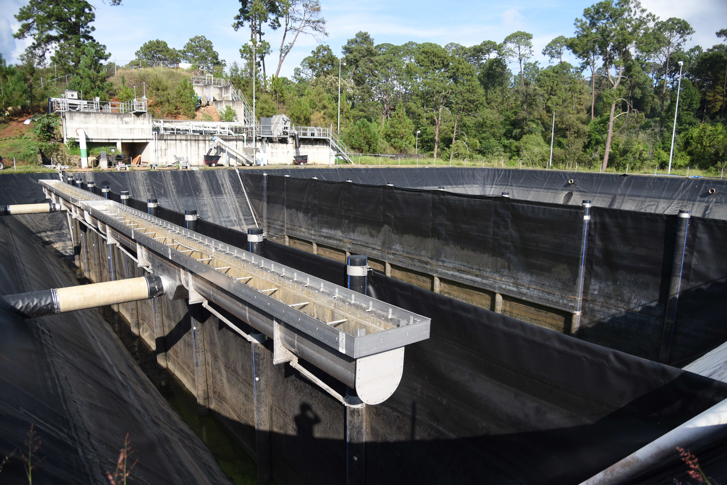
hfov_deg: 73.7
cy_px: 242
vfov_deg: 53.2
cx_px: 364
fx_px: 485
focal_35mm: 24
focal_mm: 24
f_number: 4
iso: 500
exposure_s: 1/3200
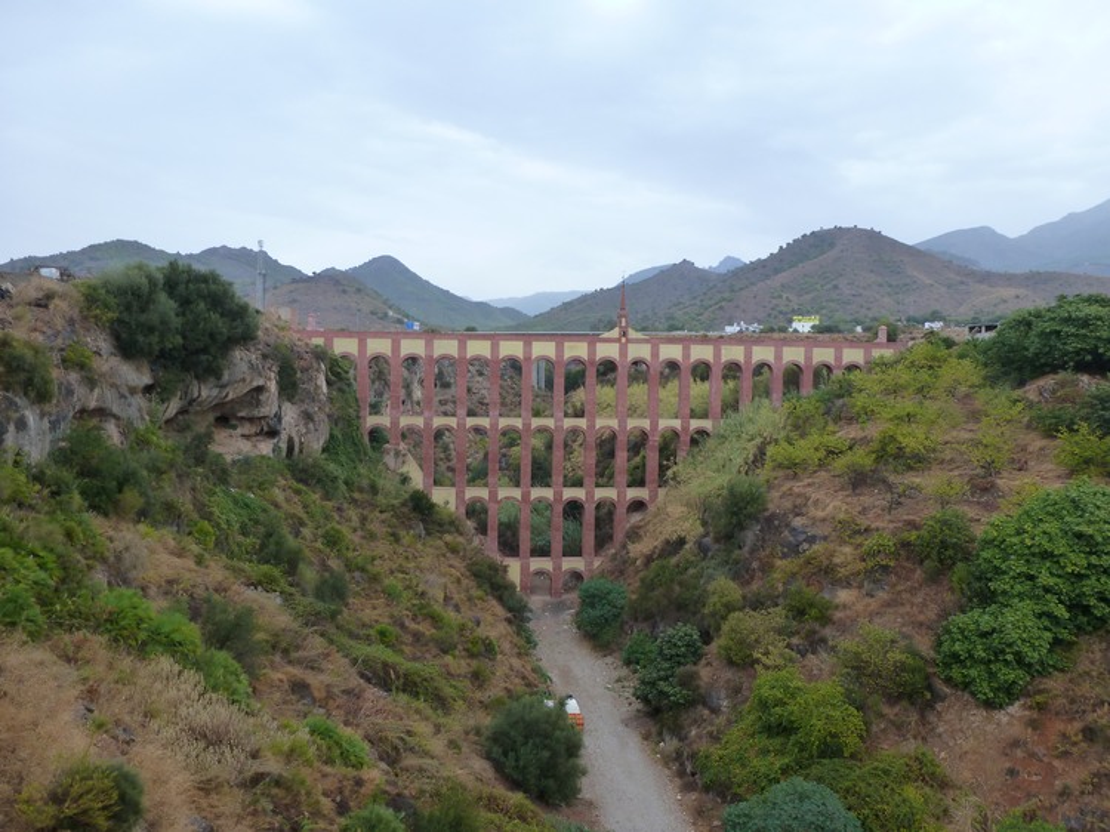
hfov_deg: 71.6
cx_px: 555
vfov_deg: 56.8
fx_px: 769
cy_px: 416
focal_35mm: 24
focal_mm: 4.3
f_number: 3.3
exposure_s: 1/125
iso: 160
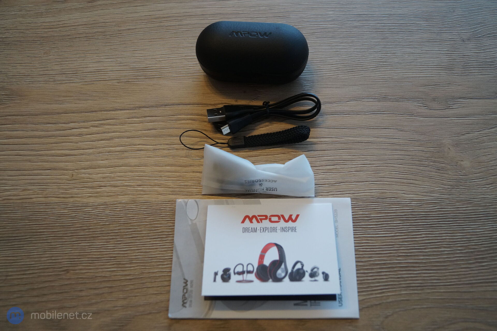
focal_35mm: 36
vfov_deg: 36.8
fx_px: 497
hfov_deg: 53.2
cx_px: 248
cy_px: 166
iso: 800
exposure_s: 1/160
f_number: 4
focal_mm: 24
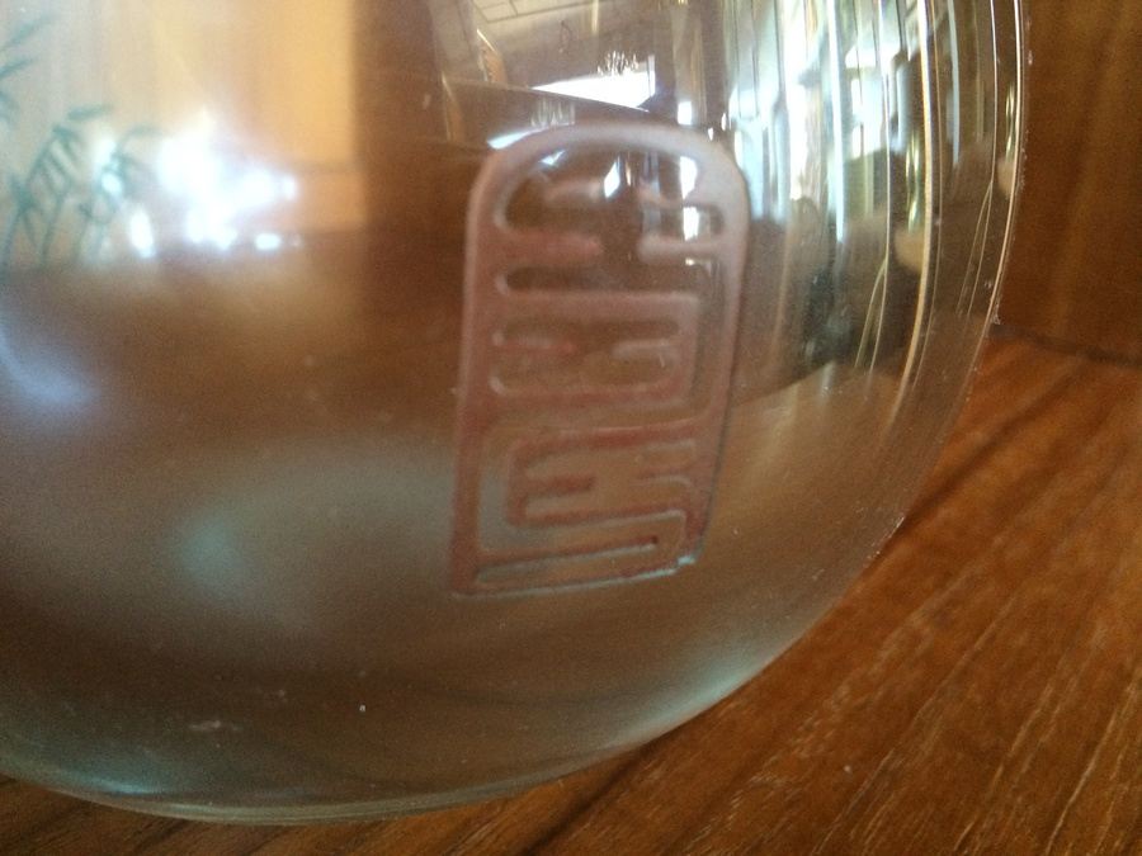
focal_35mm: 30
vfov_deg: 46.8
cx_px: 571
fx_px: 990
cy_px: 428
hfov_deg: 60.0
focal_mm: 4.12
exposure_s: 1/20
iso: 320
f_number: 2.2
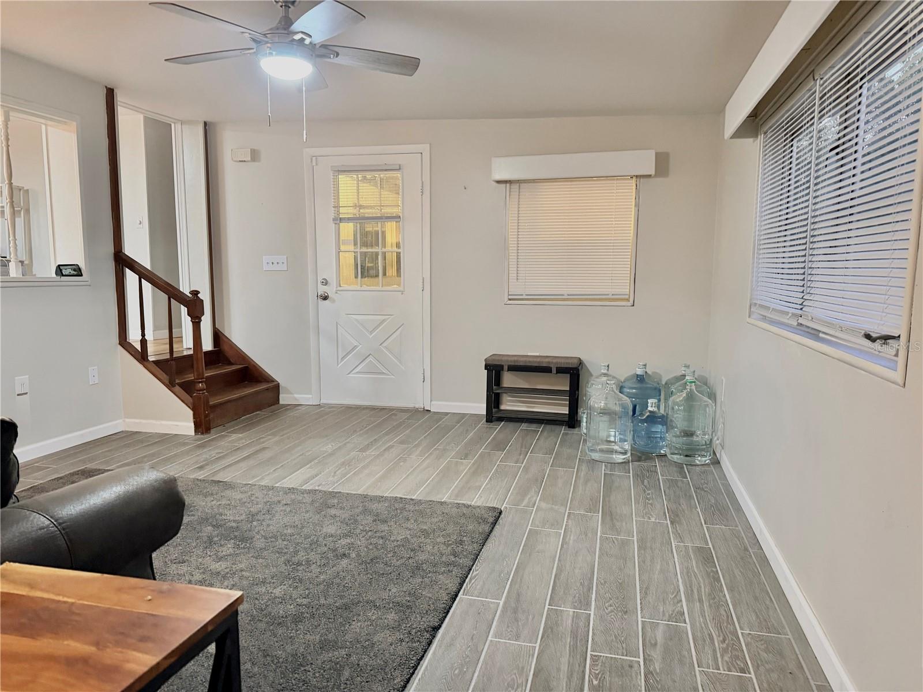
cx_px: 462
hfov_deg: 71.6
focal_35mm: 24
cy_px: 346
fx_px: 640
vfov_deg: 56.8
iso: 400
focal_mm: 6.76
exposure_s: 1/60
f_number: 1.78
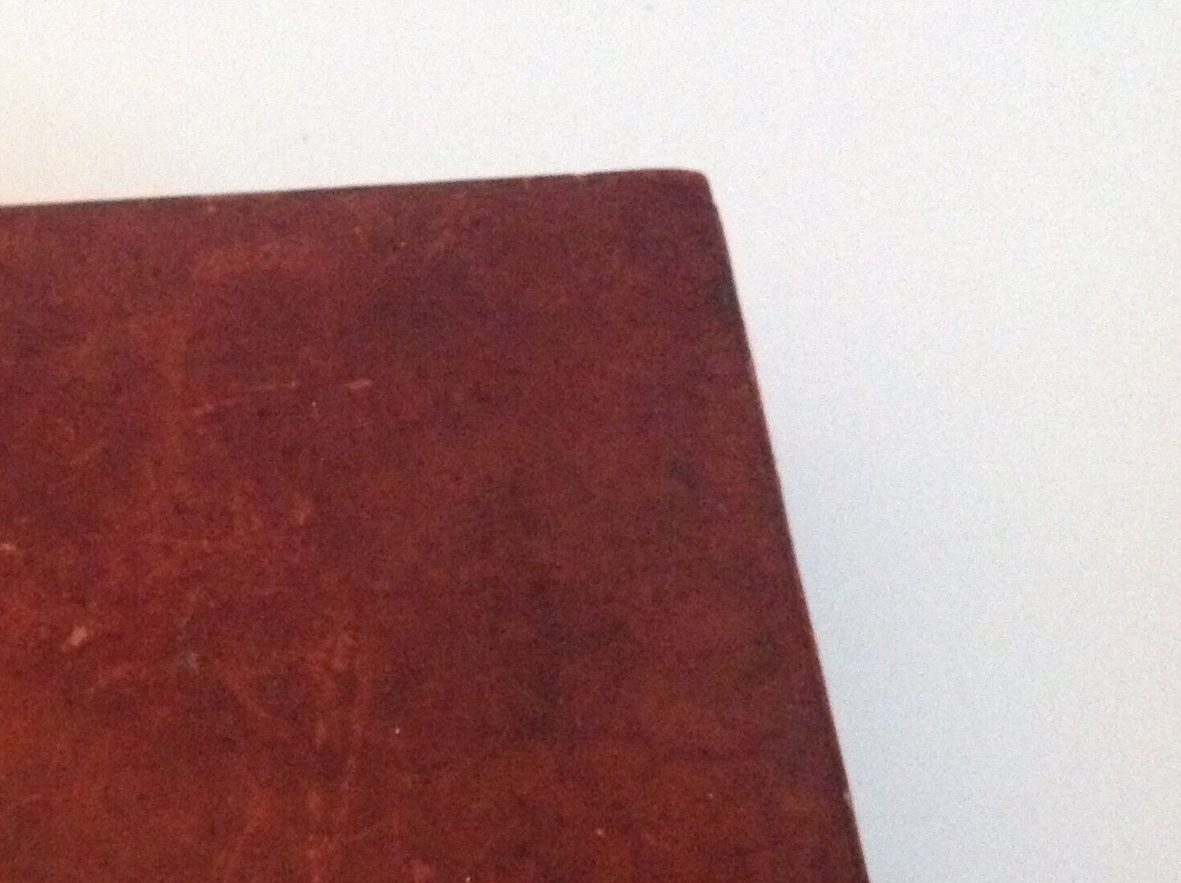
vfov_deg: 23.3
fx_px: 2112
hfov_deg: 30.1
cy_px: 698
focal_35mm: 62
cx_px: 160
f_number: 2.4
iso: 800
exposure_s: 1/15
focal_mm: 4.28
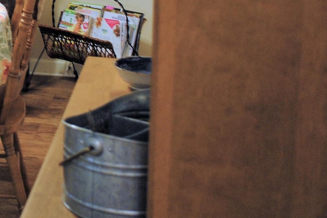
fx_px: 882
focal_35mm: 97
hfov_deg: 19.0
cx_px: -132
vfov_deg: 13.6
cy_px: -65
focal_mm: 22
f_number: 4
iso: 400
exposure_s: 1/10
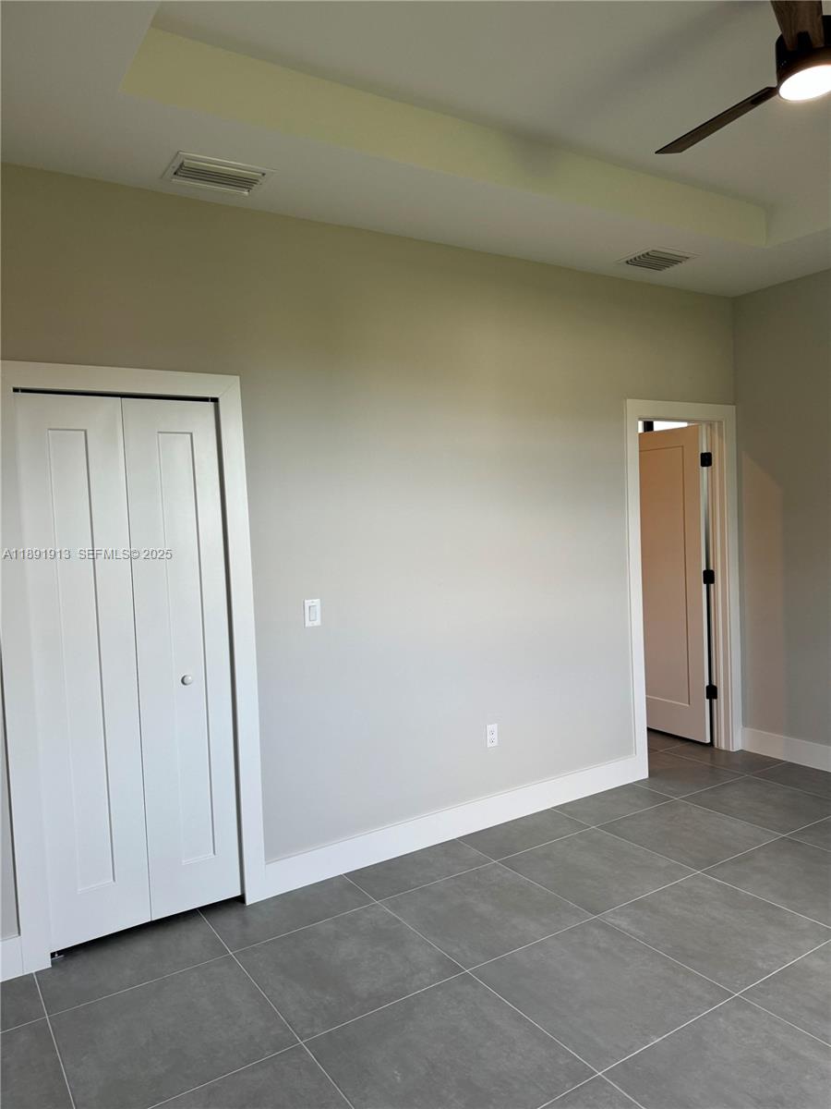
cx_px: 416
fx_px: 768
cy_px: 554
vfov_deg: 71.6
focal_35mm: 24
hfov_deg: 56.8
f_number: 1.78
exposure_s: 1/120
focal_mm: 6.76
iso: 125
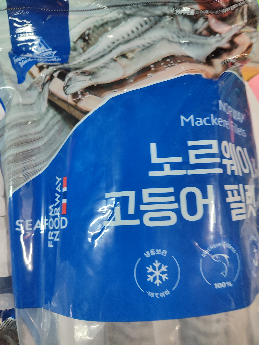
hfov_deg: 54.9
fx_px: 249
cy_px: 172
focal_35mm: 25
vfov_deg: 69.4
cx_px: 130
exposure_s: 1/24
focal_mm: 5.95
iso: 275
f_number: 1.89
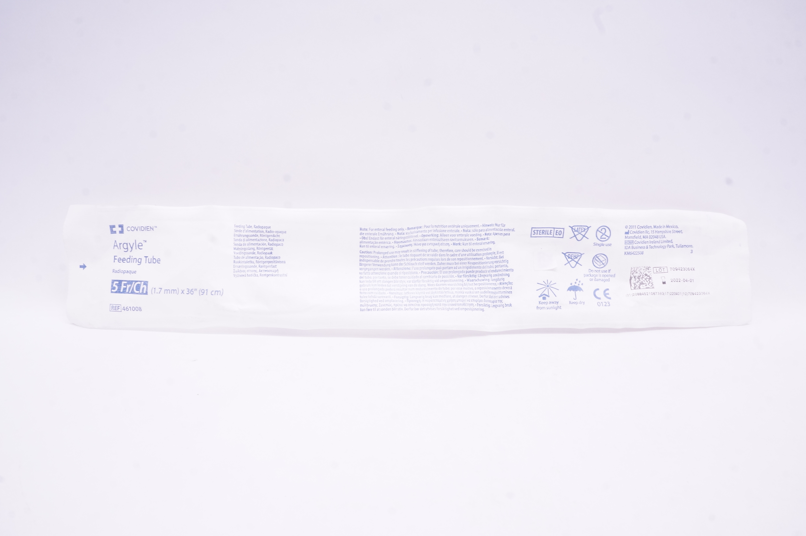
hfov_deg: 67.4
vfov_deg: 47.8
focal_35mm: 27
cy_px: 268
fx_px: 604
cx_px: 403
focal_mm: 18
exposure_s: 1/15
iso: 800
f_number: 16
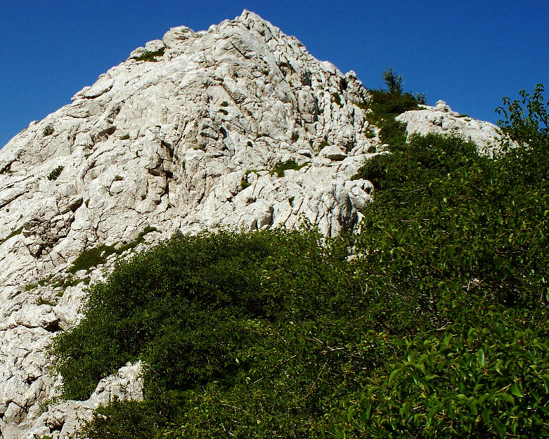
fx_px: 878
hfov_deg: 34.1
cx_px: 143
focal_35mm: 54
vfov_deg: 28.1
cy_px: 228
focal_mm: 7.54
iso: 64
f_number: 5
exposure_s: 1/800
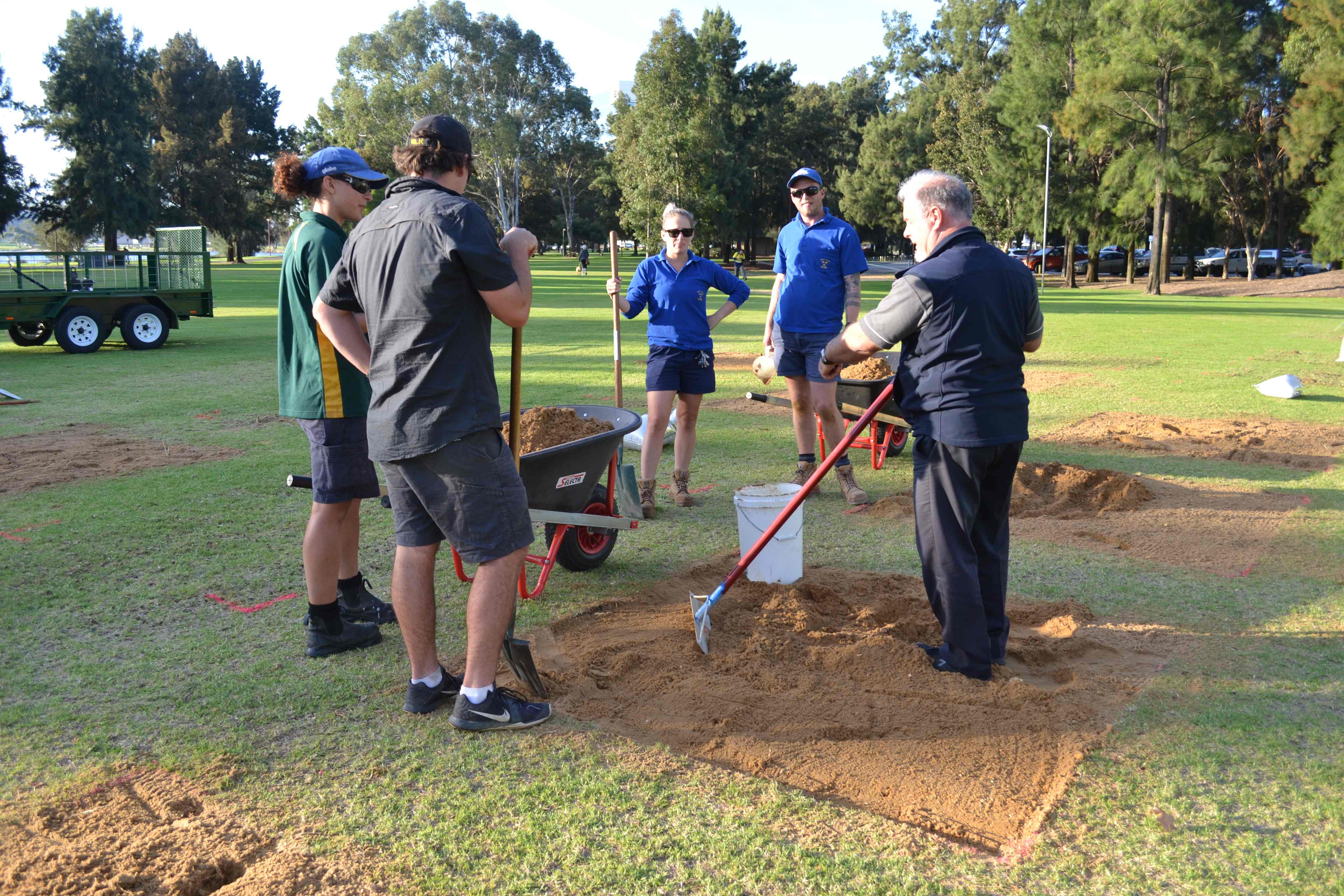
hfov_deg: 61.9
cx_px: 672
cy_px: 448
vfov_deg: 43.6
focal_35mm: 30
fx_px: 1120
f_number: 5.6
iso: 125
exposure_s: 1/125
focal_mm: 20
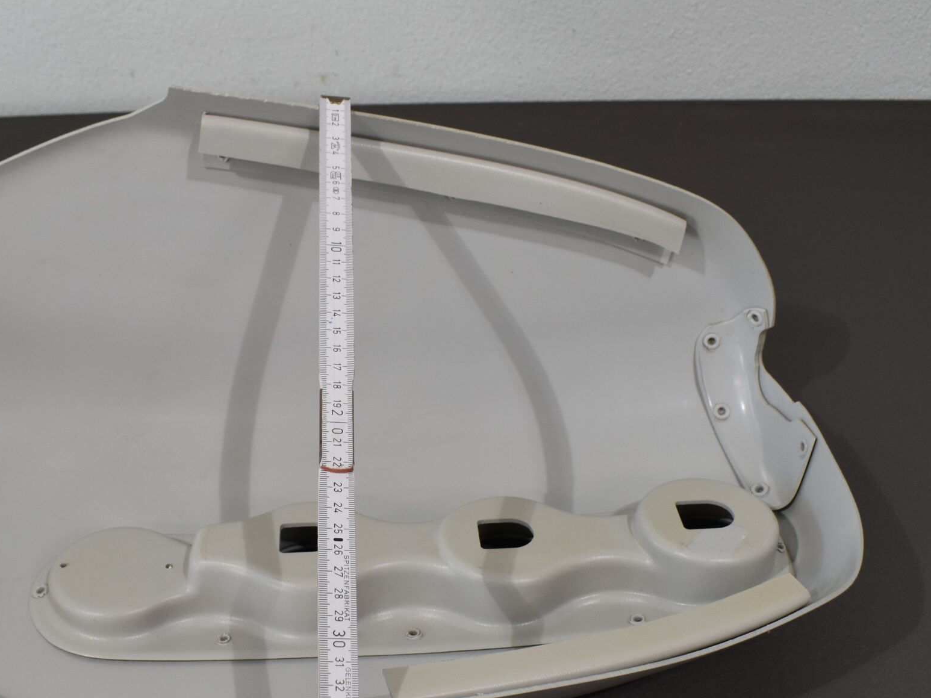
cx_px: 407
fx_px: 1156
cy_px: 465
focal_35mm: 43
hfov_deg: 43.8
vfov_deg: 33.3
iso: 400
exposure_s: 1/125
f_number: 5.6
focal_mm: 18
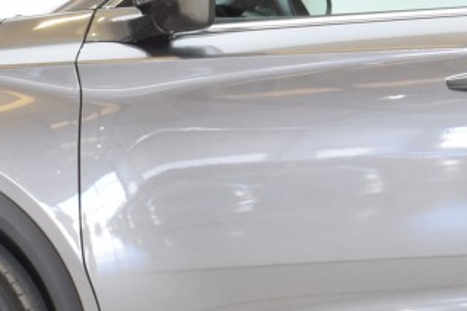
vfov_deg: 5.6
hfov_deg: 8.3
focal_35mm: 246
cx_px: 499
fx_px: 3194
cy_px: 98
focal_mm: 35
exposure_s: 1/2
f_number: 11
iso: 100
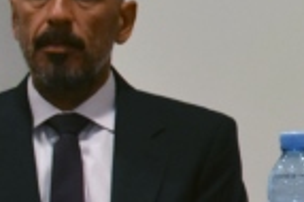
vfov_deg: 4.3
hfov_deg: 5.9
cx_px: 982
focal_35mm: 322
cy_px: 112
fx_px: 2716
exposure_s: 1/60
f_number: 4
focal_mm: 30
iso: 1600
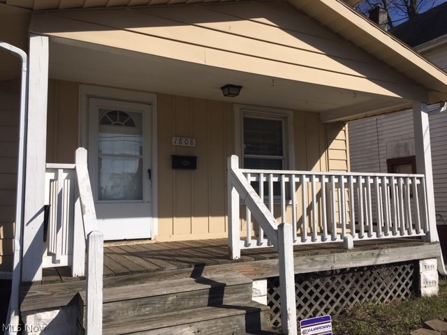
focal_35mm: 29
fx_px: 374
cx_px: 224
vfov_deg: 48.2
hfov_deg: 61.7
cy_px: 168
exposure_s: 1/3077
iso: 25
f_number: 2.2
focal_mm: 4.15
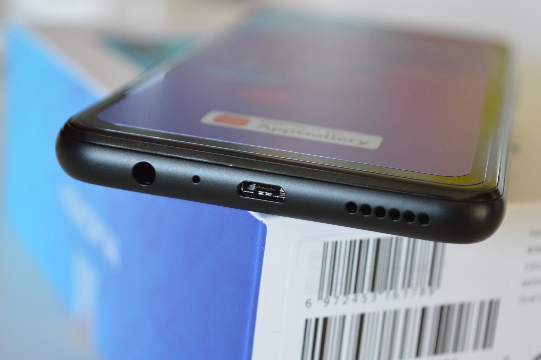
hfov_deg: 26.0
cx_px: 270
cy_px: 180
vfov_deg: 17.5
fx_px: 1171
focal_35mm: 78
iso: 400
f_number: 5.6
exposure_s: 1/25
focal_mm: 52
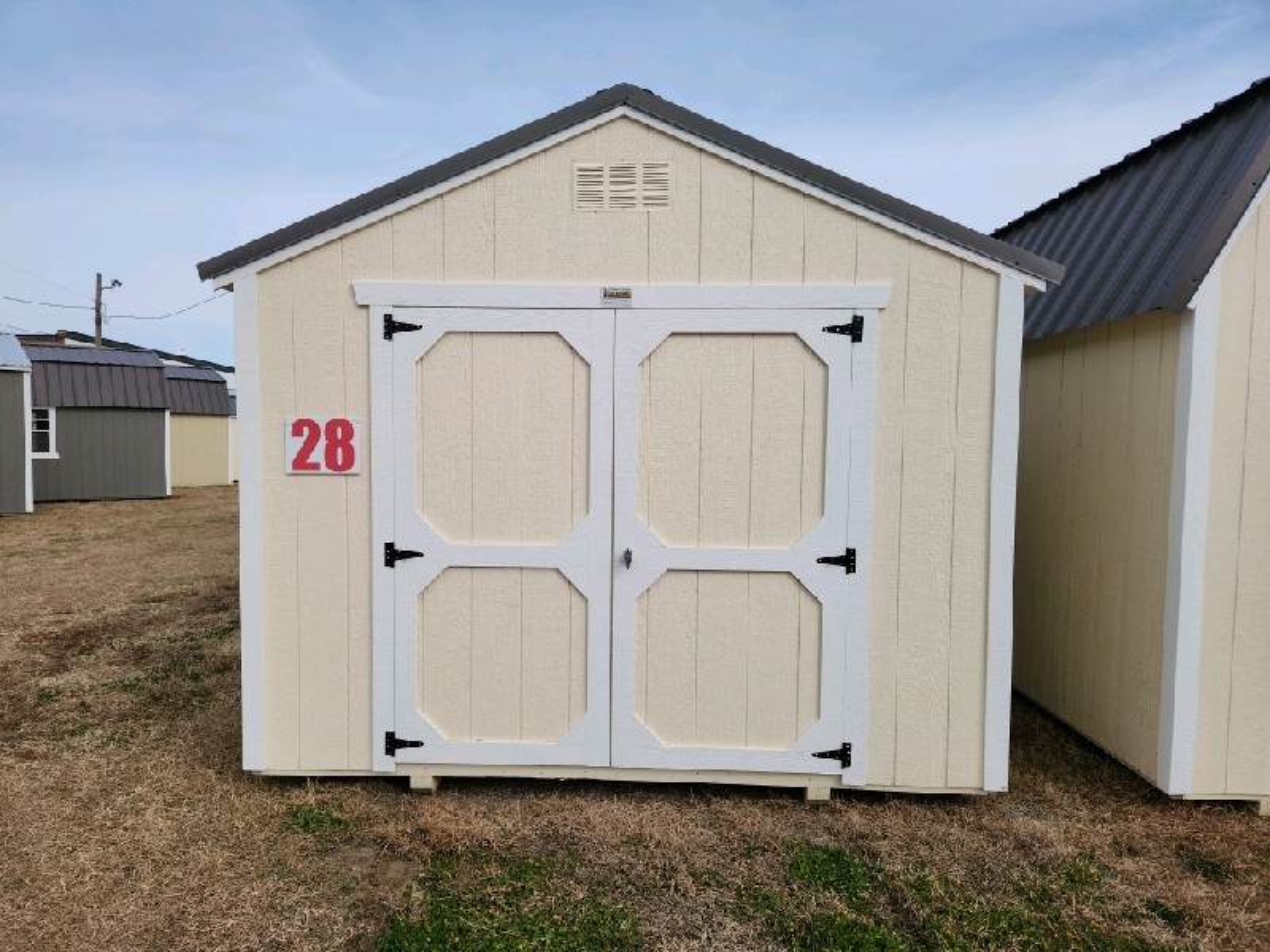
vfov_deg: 58.9
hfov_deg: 73.9
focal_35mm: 23
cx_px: 635
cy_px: 476
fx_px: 844
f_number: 1.8
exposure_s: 1/2000
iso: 20
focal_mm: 5.4
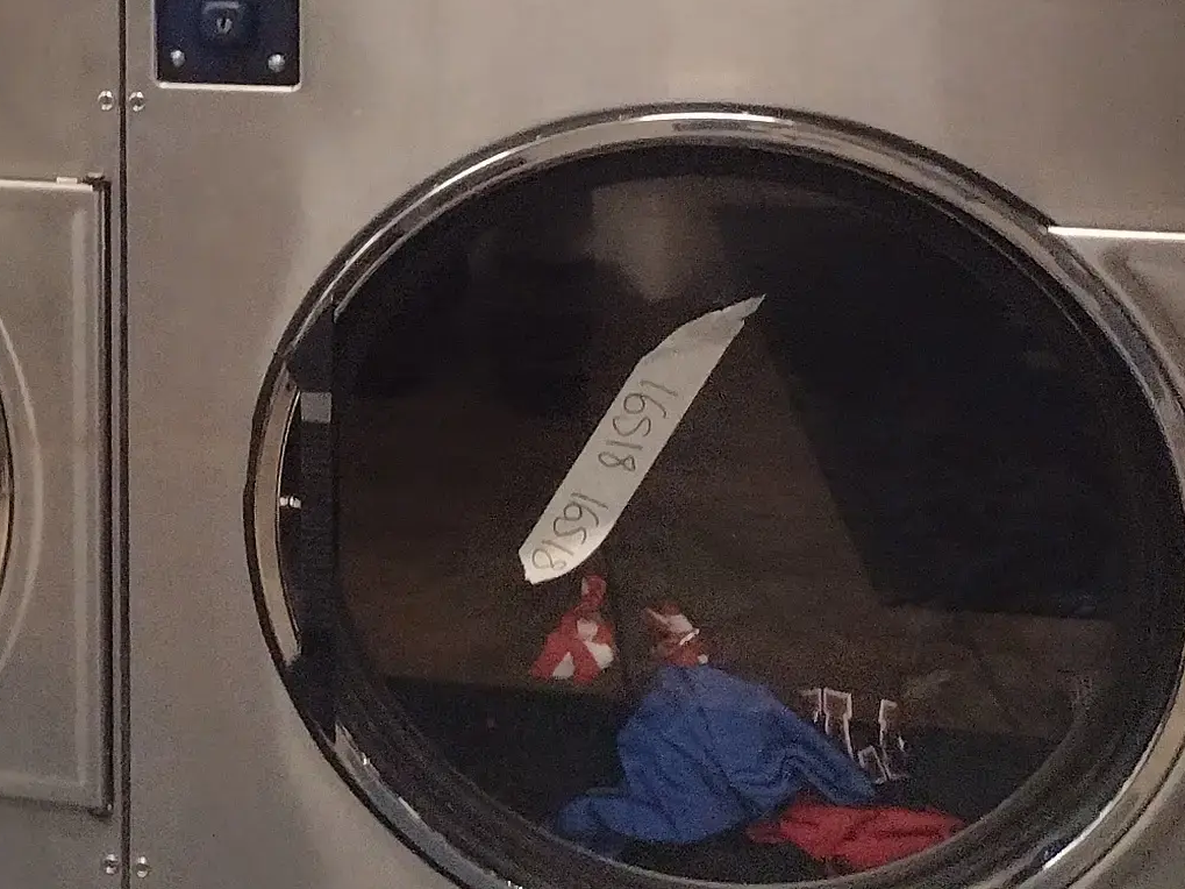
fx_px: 3628
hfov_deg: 15.9
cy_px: -172
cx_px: -906
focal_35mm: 106
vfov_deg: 13.6
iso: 597
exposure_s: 1/40
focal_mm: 4.71
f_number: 1.7
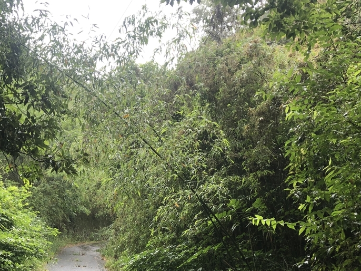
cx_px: 107
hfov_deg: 38.3
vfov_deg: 28.9
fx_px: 511
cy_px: 222
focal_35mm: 49
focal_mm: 3.99
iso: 32
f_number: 1.8
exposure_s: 1/120
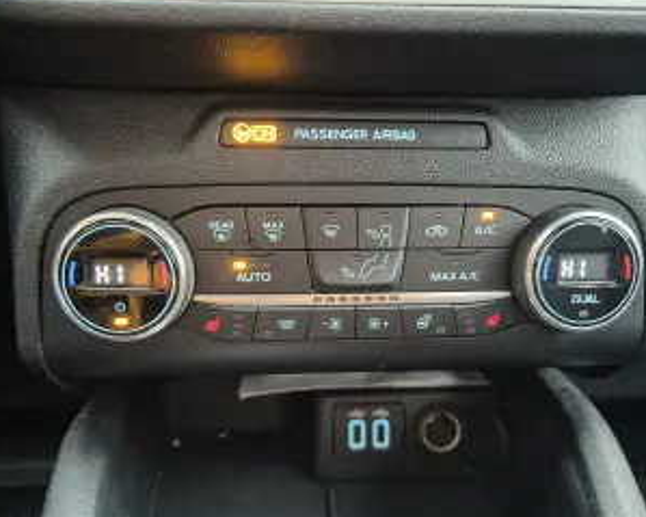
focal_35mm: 27
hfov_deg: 64.1
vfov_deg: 53.1
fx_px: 516
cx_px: 328
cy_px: 279
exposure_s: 1/50
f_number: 1.8
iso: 1600
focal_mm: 5.4
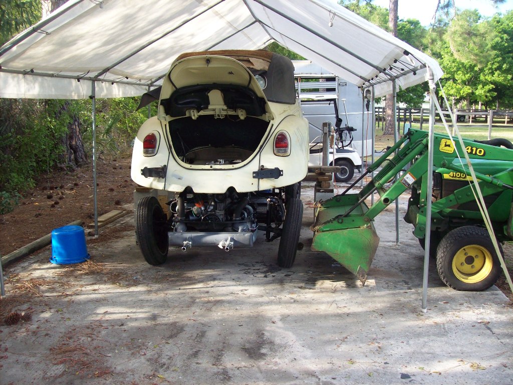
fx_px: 534
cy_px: 192
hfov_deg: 51.4
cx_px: 256
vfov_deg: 39.7
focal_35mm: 36
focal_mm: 6
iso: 80
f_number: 2.7
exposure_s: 1/216
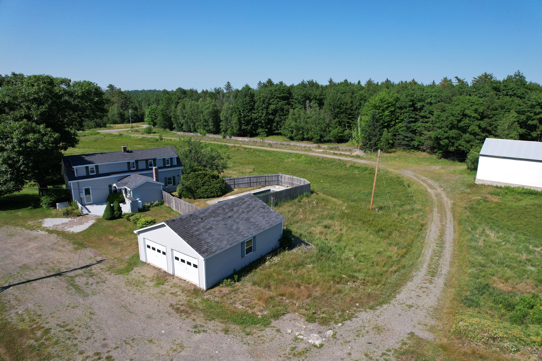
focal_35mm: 22
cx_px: 271
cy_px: 180
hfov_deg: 78.6
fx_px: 331
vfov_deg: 57.2
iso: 110
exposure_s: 1/2000
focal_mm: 8.38
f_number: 2.8
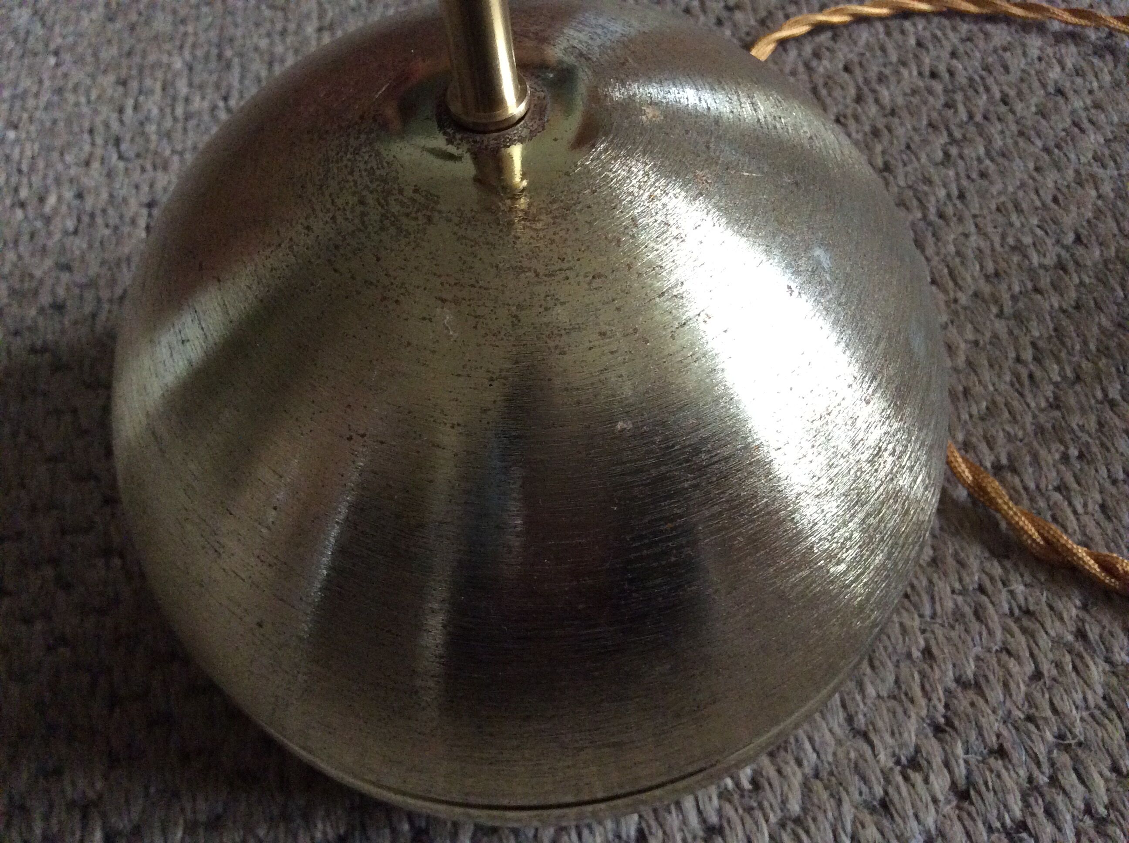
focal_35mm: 32
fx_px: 1042
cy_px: 422
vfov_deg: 44.1
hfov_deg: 56.9
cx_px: 564
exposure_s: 1/25
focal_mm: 3.3
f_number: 2.4
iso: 320
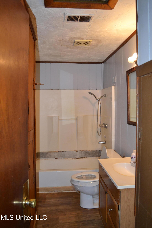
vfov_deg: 67.4
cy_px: 114
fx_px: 171
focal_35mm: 27
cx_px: 76
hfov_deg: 47.9
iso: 640
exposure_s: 1/60
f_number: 3.5
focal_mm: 18
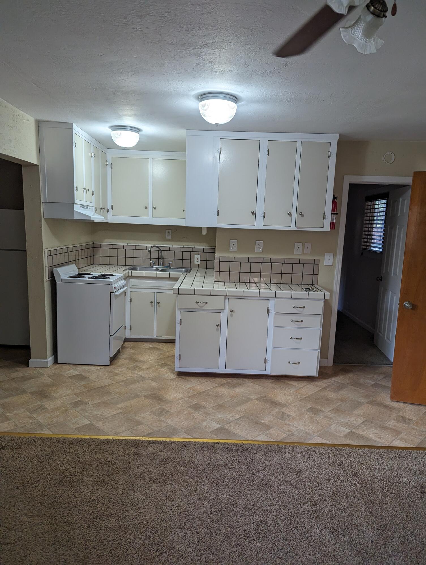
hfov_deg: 56.9
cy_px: 282
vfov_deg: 71.5
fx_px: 393
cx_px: 213
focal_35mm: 24
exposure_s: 1/120
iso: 144
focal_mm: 6.81
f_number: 1.85
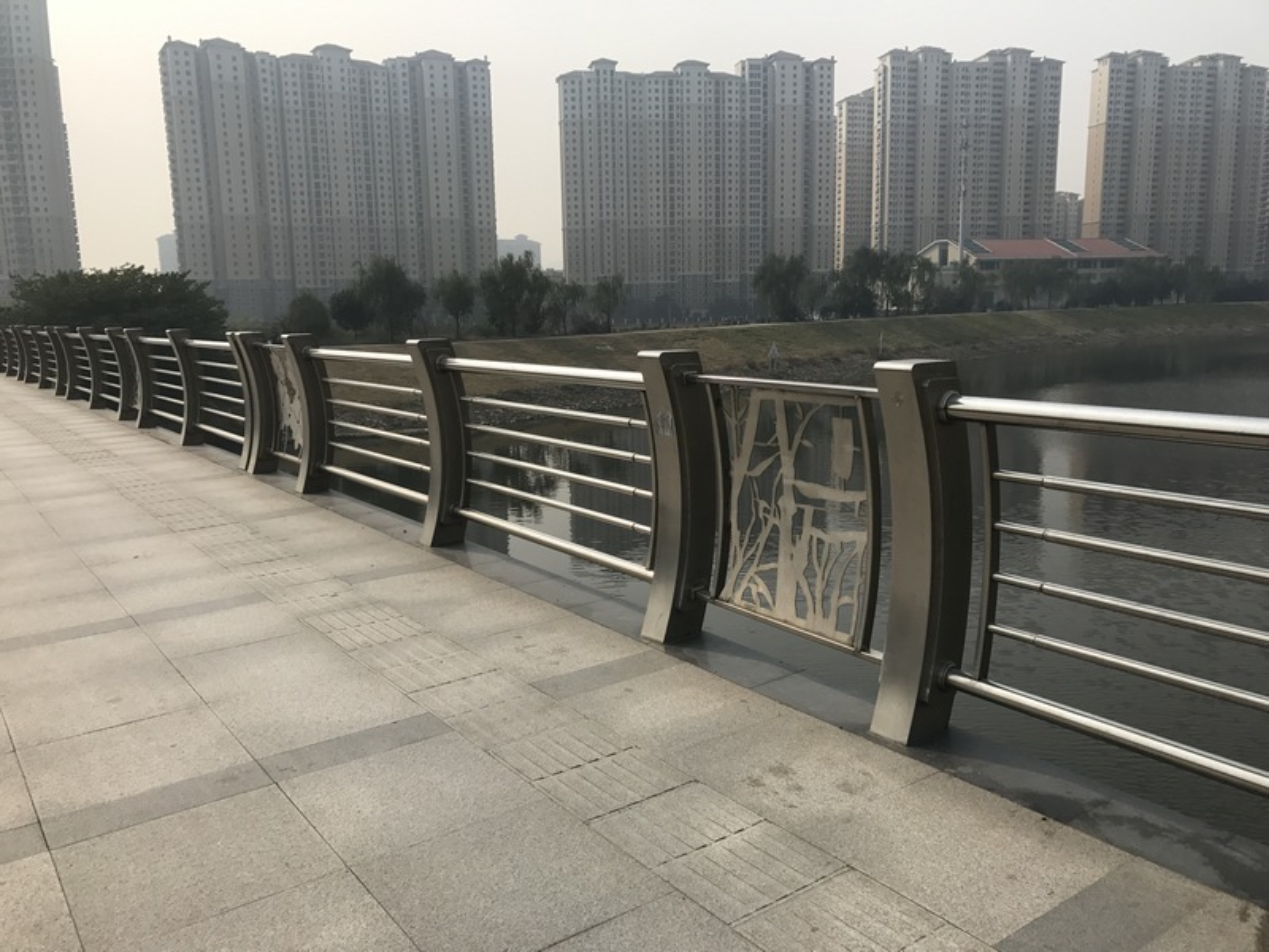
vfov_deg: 49.7
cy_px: 476
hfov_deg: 63.4
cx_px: 634
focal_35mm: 28
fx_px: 1026
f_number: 1.8
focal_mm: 3.99
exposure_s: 1/3546
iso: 20
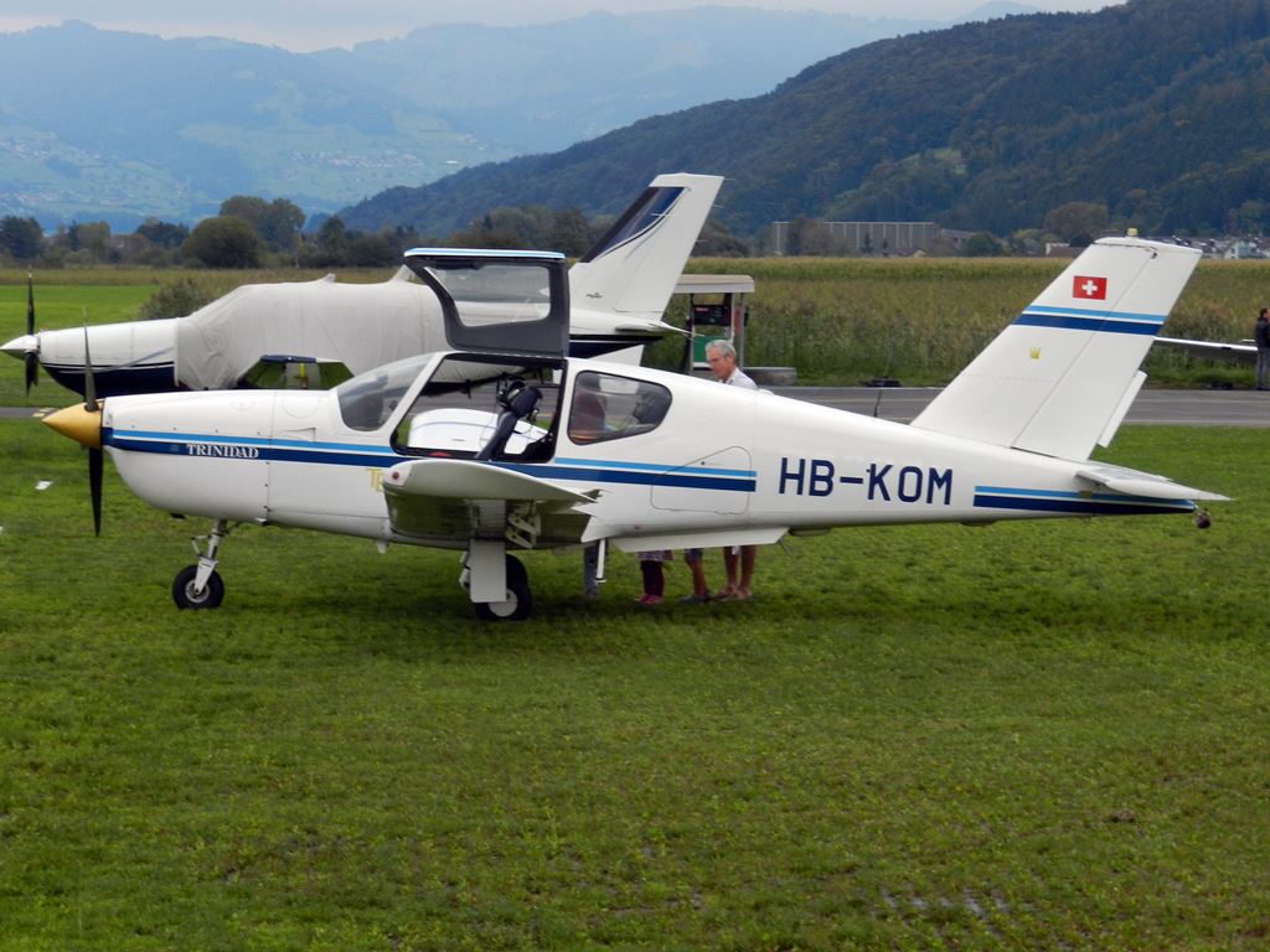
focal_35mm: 130
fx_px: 4769
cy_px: 476
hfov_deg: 15.2
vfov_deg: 11.4
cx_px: 635
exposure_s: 1/160
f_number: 5
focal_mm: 23.1
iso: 160
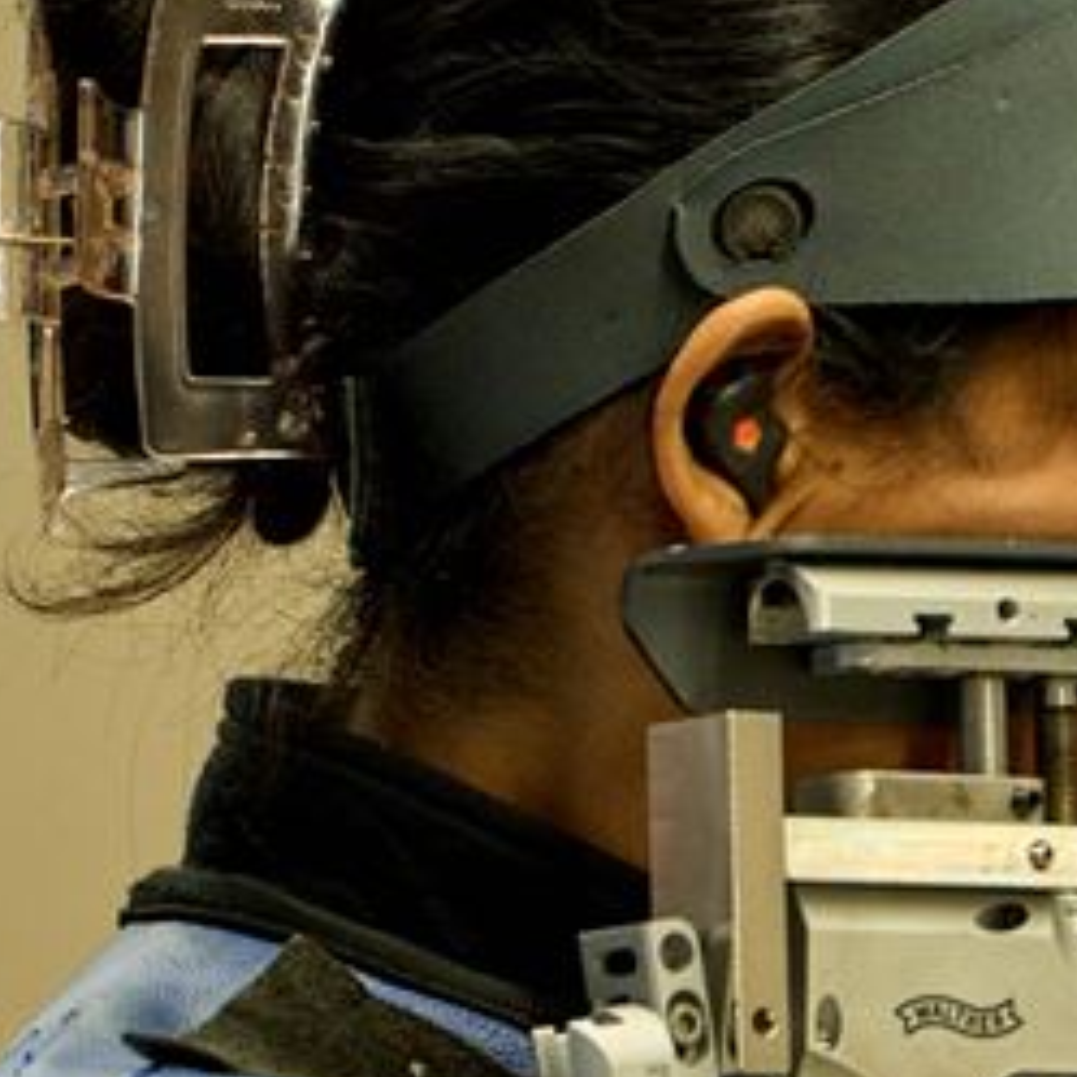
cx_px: 1419
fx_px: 51392
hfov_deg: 1.2
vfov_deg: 1.2
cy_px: 861
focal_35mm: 1460
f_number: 6.3
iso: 4000
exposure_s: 1/400
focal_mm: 594
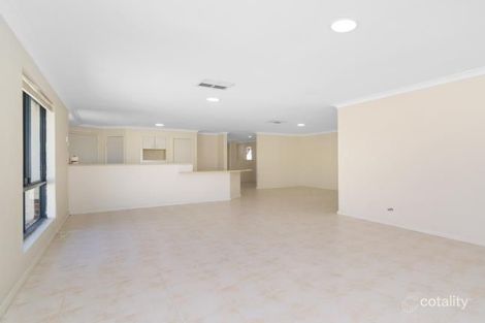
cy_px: 162
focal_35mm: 15
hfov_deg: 100.4
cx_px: 242
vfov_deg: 77.3
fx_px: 202
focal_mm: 10
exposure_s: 1/8
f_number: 9
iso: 100
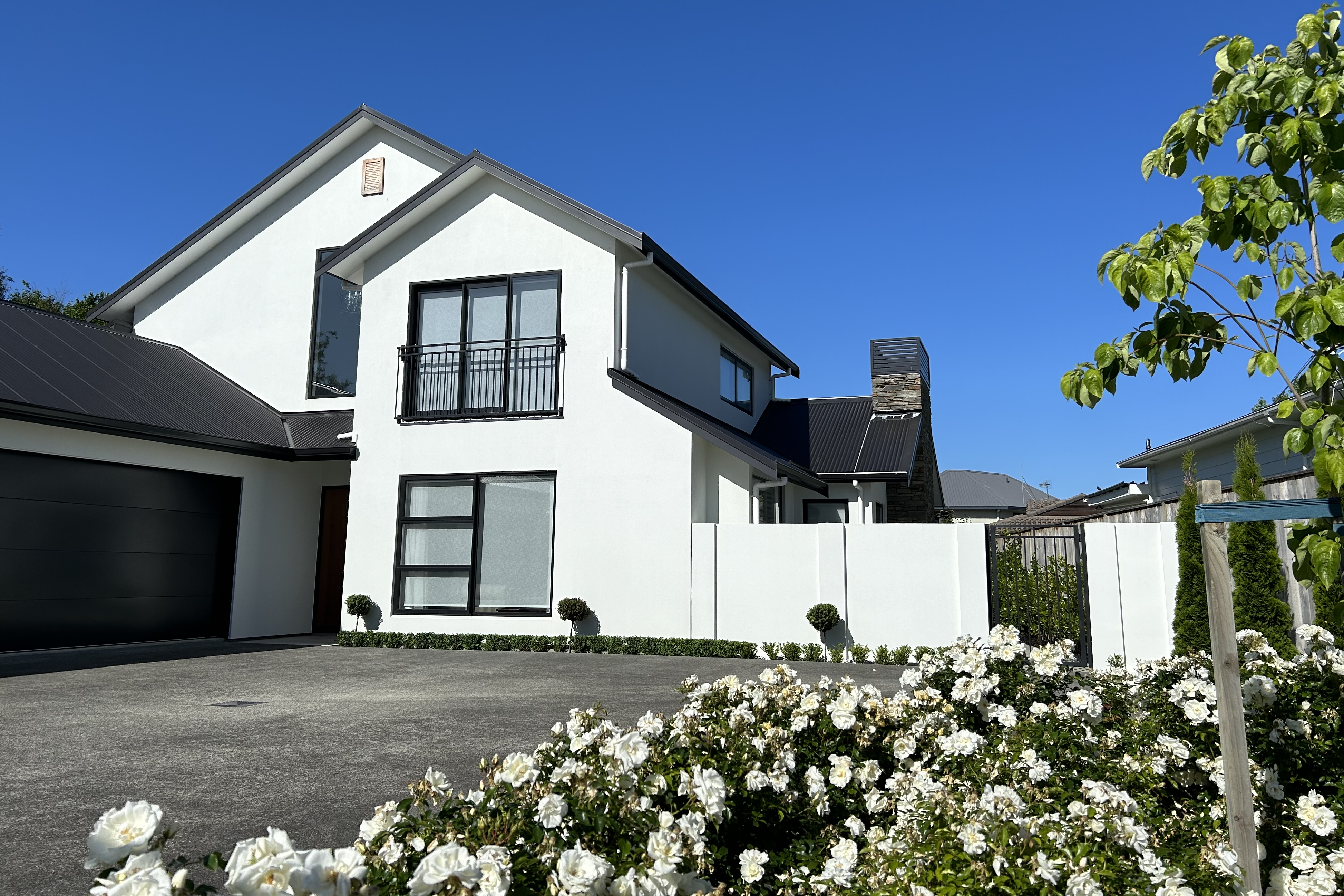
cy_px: 387
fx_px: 1045
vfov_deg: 46.3
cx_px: 681
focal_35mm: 28
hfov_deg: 65.5
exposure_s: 1/9434
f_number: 1.5
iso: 50
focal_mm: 5.7
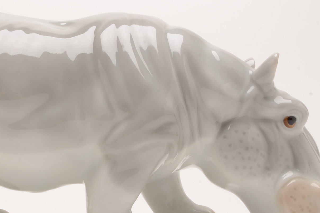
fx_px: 729
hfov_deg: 24.4
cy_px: 113
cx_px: 64
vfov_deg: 16.7
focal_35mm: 82
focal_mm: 27
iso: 100
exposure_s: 1/160
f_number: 25
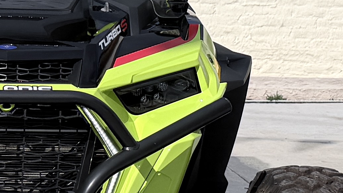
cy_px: 138
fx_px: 1310
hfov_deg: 14.5
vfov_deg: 8.4
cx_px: -55
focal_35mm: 144
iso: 80
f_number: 1.78
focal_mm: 6.76
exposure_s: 1/10309
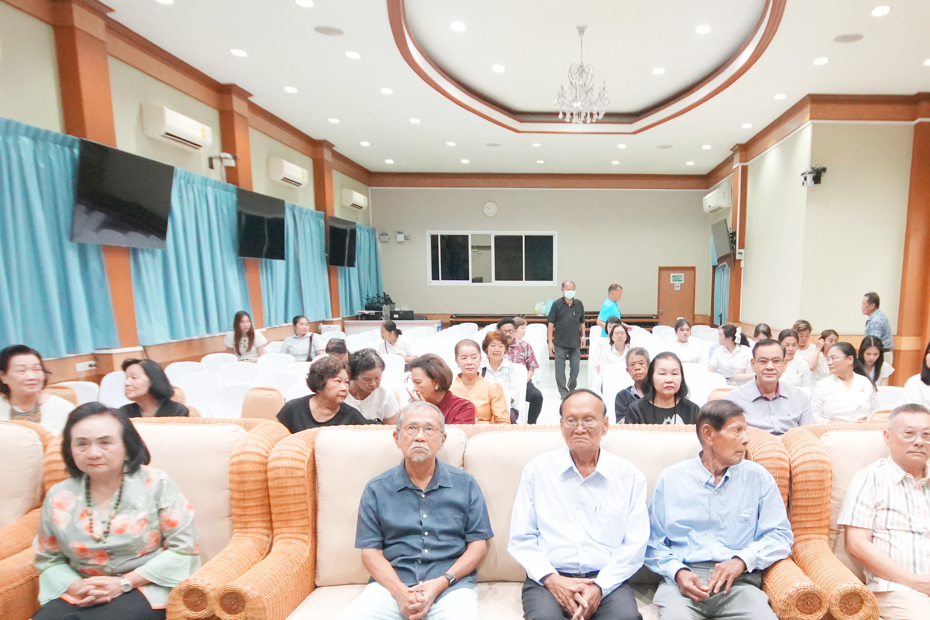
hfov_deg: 66.5
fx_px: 697
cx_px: 573
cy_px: 447
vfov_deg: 46.6
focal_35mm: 27
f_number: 5.6
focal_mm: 10
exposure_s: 1/80
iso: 4000
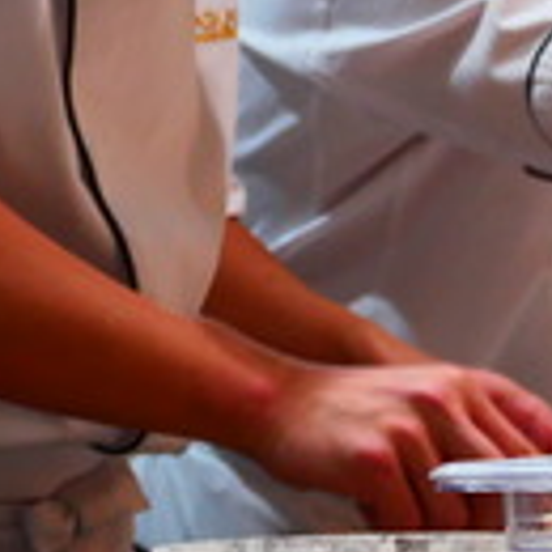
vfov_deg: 10.9
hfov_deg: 10.8
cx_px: -149
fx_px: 2869
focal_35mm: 159
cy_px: 34
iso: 640
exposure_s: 1/100
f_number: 4.2
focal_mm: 18
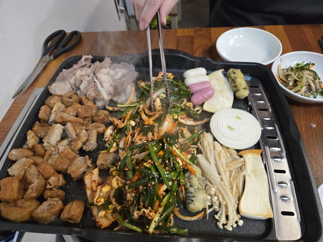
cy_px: 121
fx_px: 215
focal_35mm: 23
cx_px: 162
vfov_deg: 58.9
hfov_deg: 73.9
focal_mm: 5.4
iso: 640
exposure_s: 1/120
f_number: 1.8
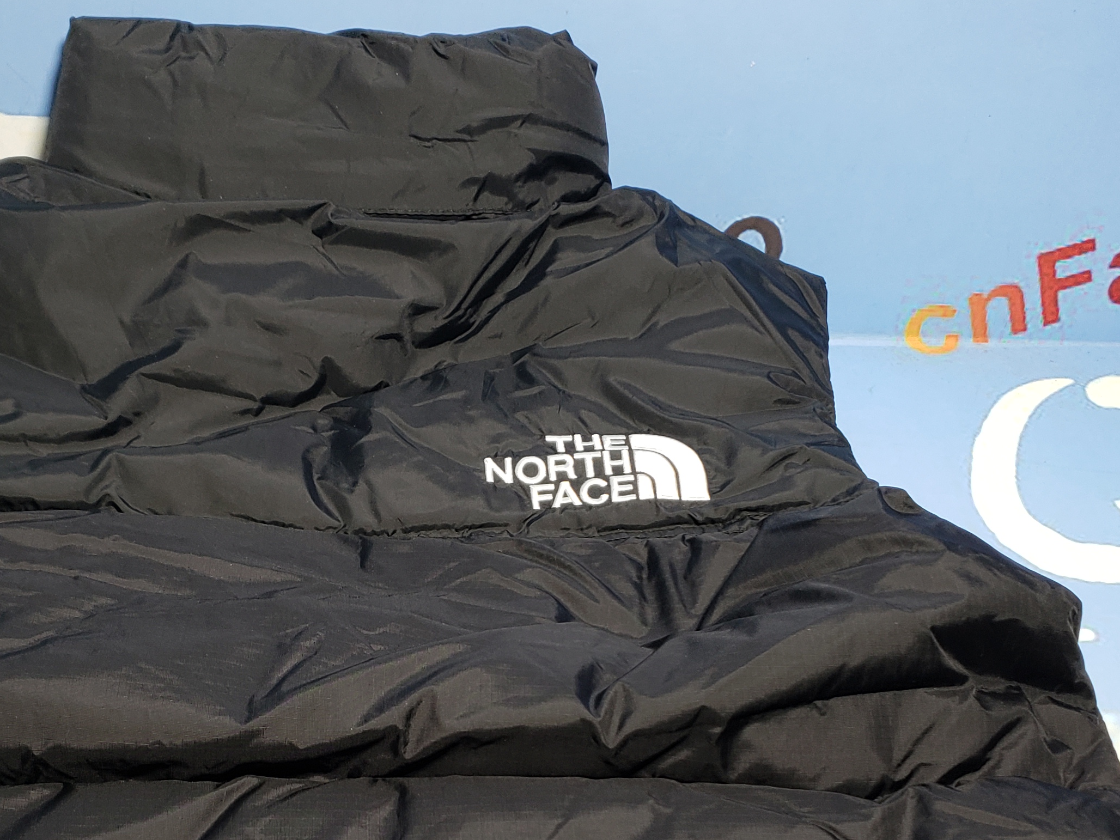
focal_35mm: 51
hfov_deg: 37.3
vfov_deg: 27.5
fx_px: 1650
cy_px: 758
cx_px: 435
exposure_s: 1/188
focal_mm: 4.3
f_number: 1.5
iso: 50
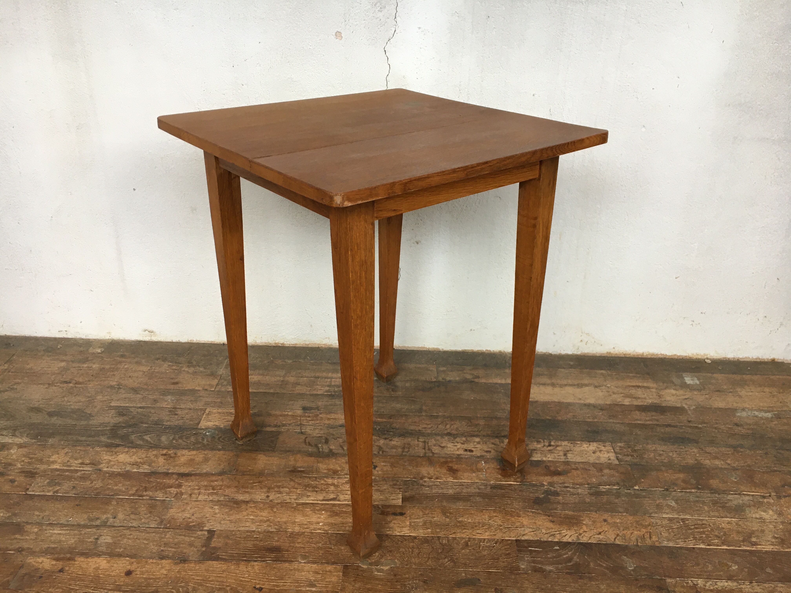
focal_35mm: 29
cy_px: 296
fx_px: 663
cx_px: 396
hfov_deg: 61.7
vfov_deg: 48.2
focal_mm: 4.15
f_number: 2.2
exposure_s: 1/33
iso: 40
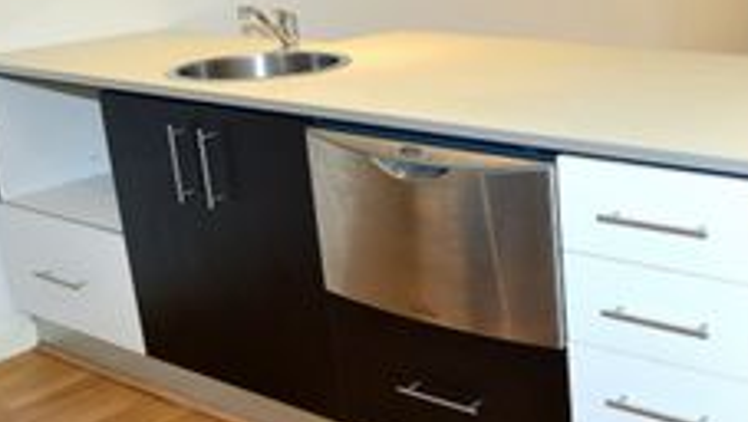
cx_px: 679
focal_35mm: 39
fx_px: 774
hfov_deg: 46.4
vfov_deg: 30.1
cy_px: 114
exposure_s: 1/60
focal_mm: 18
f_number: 7.1
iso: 1000
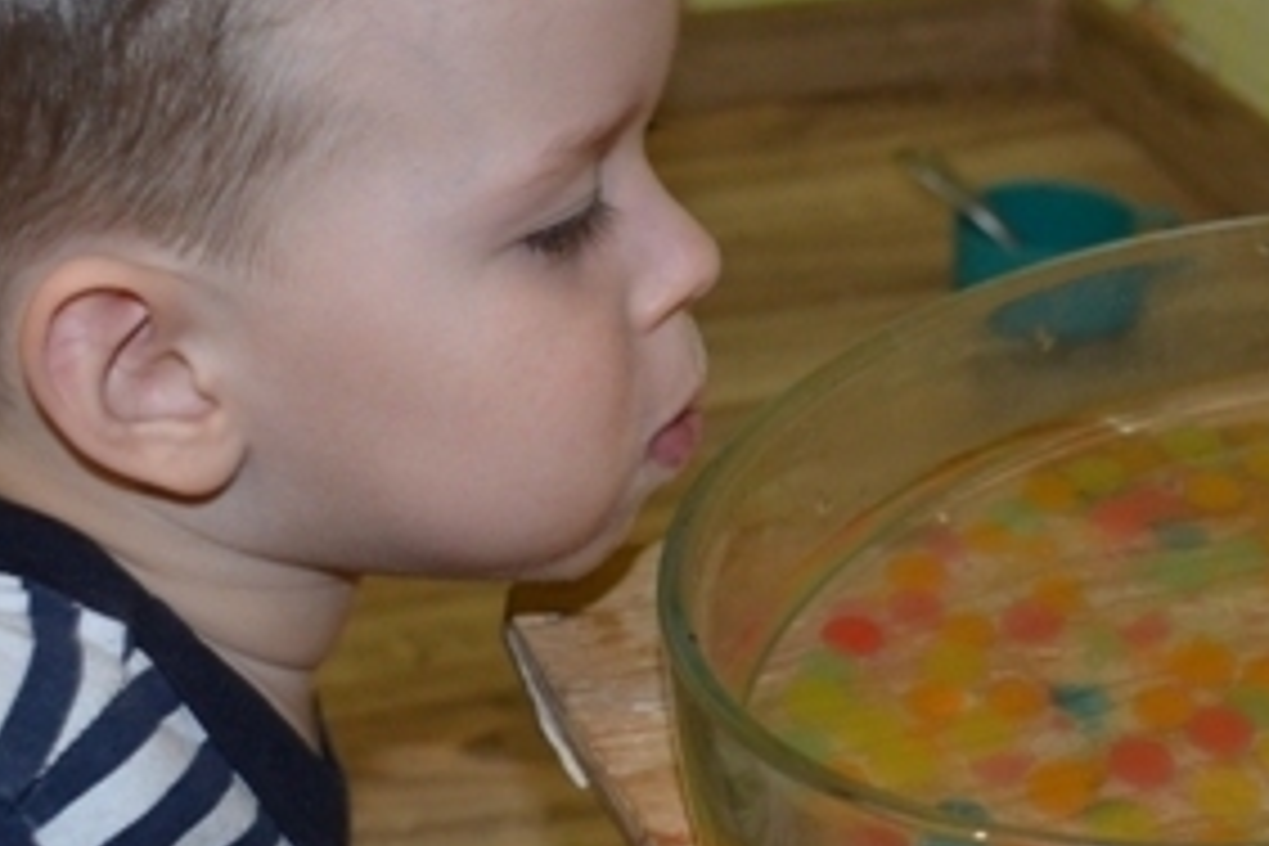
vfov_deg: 16.4
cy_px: 320
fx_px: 2926
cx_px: 792
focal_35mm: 83
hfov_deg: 24.4
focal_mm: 26
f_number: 4.2
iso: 900
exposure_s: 1/60
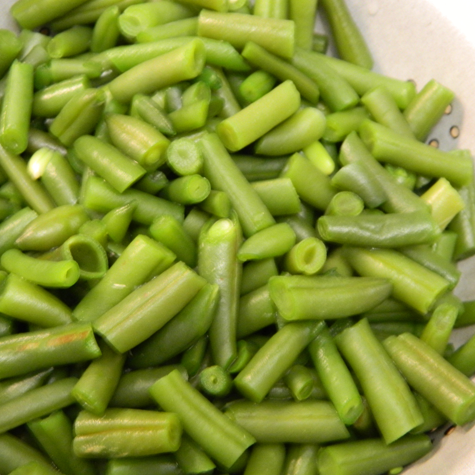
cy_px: 237
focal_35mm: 68
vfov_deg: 25.4
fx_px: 1056
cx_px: 242
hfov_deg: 25.4
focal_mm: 10.2
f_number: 3.8
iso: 400
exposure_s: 1/2
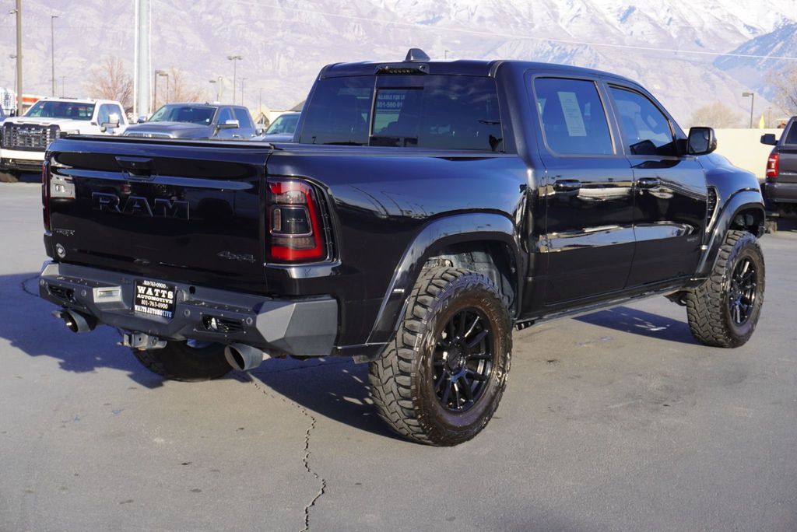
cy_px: 266
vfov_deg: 28.1
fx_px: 1063
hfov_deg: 41.1
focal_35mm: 48
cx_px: 398
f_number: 8
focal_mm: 32
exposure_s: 1/100
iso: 100
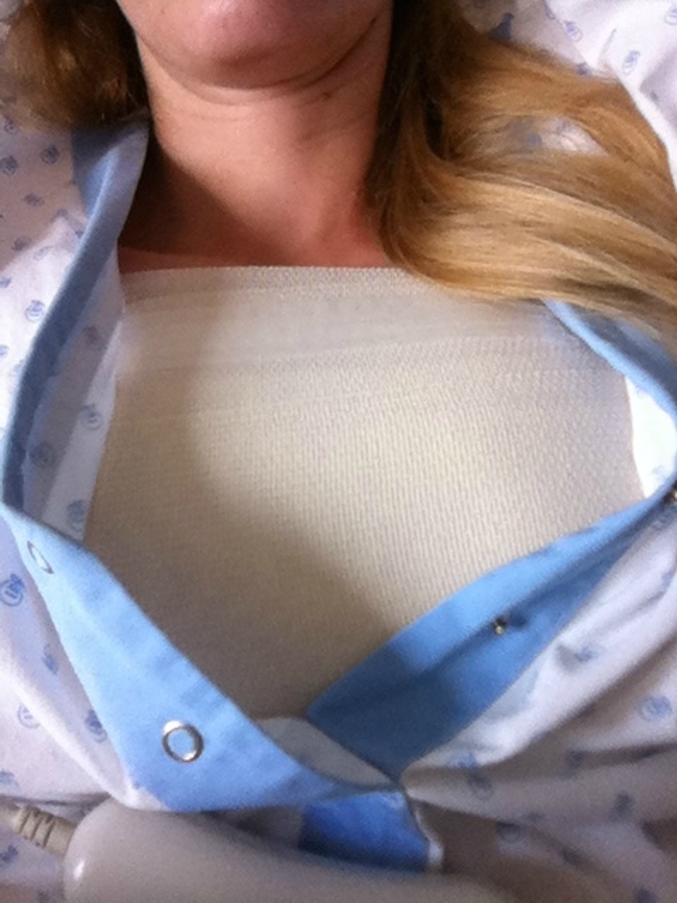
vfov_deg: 52.6
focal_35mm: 35
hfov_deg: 40.7
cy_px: 452
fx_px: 913
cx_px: 338
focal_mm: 3.85
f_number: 2.4
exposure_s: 1/198
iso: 125
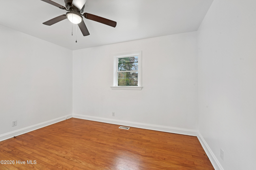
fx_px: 100
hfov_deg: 104.3
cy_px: 85
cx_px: 128
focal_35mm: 14
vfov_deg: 81.2
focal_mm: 14
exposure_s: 1/3.33
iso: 200
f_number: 9
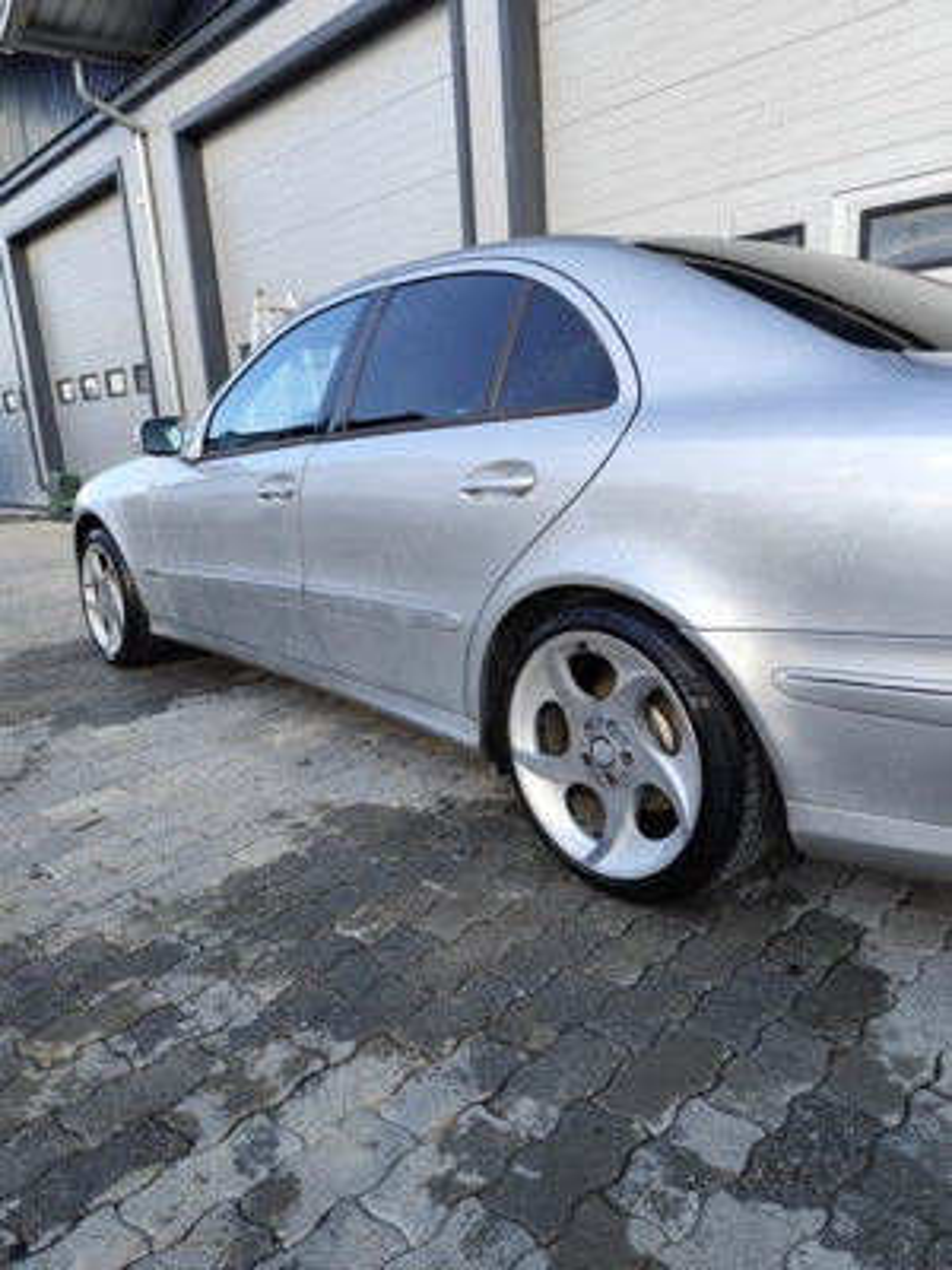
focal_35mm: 23
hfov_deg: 58.9
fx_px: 843
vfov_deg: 73.9
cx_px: 476
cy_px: 635
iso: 50
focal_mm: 6.19
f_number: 1.65
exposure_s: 1/208
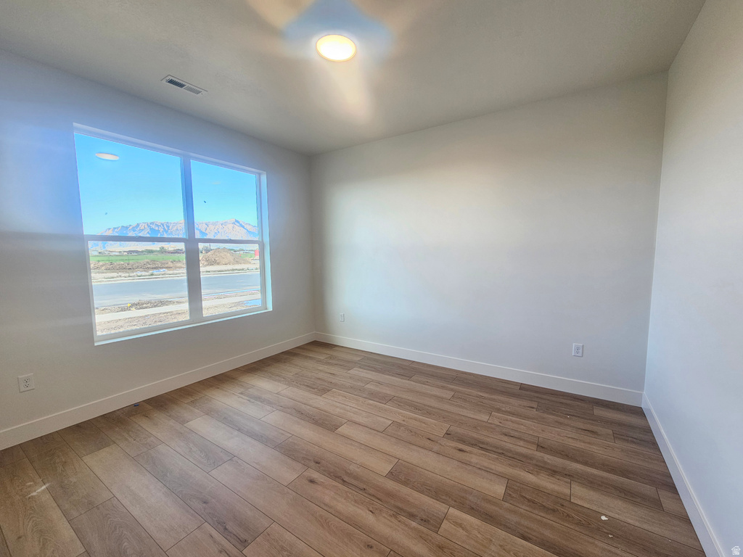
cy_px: 278
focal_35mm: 13
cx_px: 372
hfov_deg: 106.2
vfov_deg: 89.9
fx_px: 279
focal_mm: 2.2
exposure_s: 1/60
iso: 64
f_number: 2.2
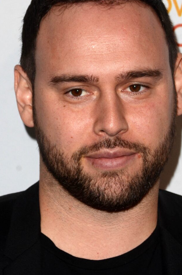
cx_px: 104
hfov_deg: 6.0
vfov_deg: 9.0
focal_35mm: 228
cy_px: 114
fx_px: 1737
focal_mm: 120
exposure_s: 1/250
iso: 500
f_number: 9
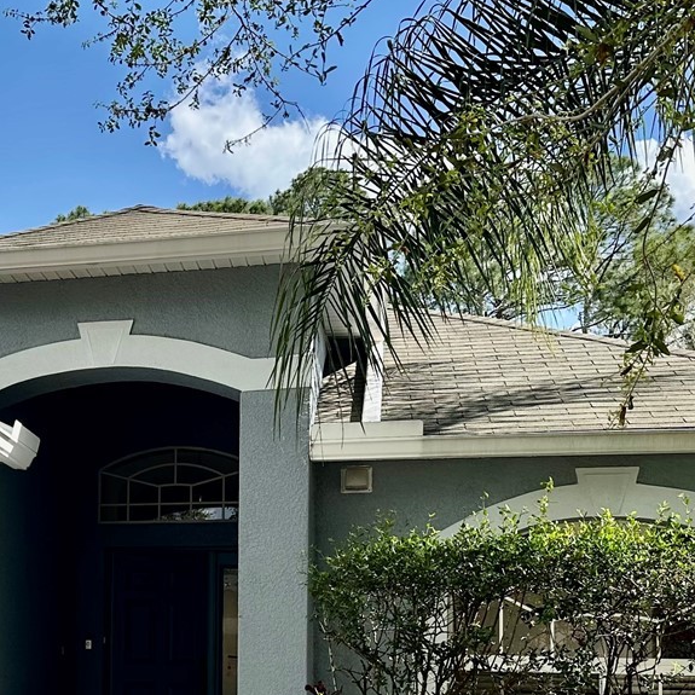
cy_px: 602
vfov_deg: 28.2
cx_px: -21
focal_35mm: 59
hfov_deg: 27.2
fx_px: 1340
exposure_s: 1/2070
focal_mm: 6.86
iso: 80
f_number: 1.78
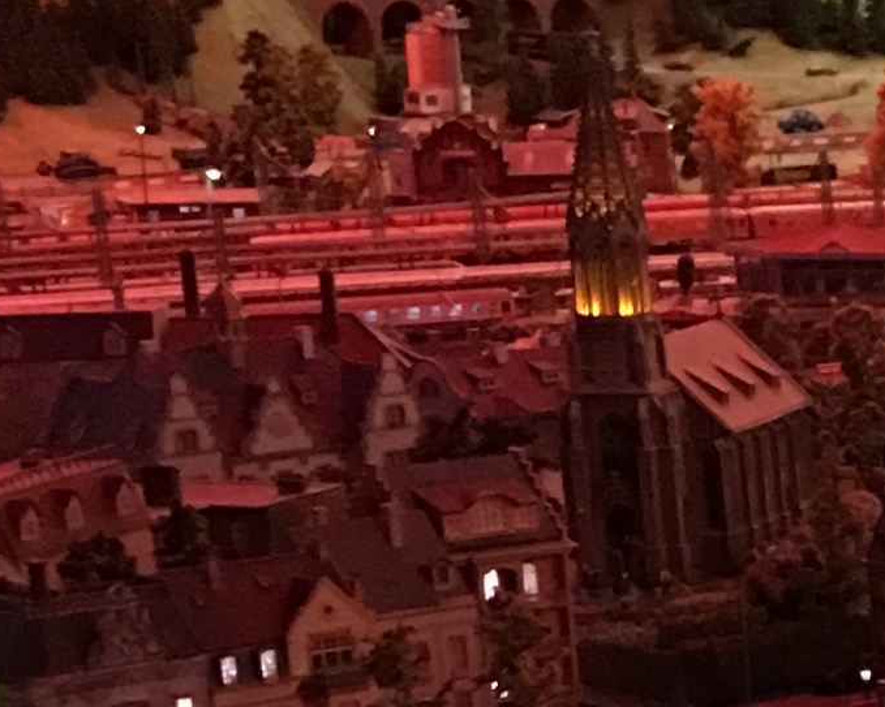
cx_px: 2343
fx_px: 4400
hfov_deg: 9.7
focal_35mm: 168
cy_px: 1051
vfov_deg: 9.0
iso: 100
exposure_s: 1/4
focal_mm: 4.15
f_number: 2.2
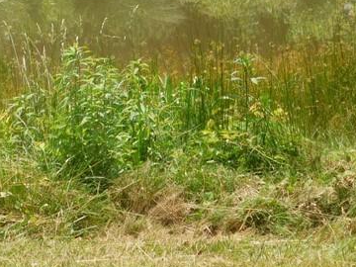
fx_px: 1491
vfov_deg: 10.1
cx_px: 154
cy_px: -13
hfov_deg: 13.6
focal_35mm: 145
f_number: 3.8
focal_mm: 9
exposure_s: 1/640
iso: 125
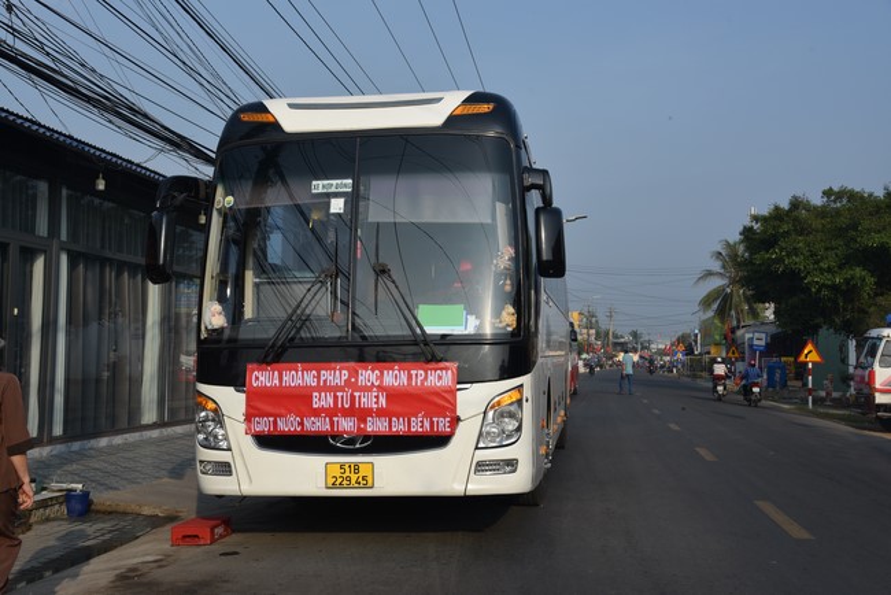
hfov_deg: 48.4
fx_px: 990
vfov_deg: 33.4
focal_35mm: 40
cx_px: 446
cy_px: 298
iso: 200
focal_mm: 40
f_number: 9
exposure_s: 1/320
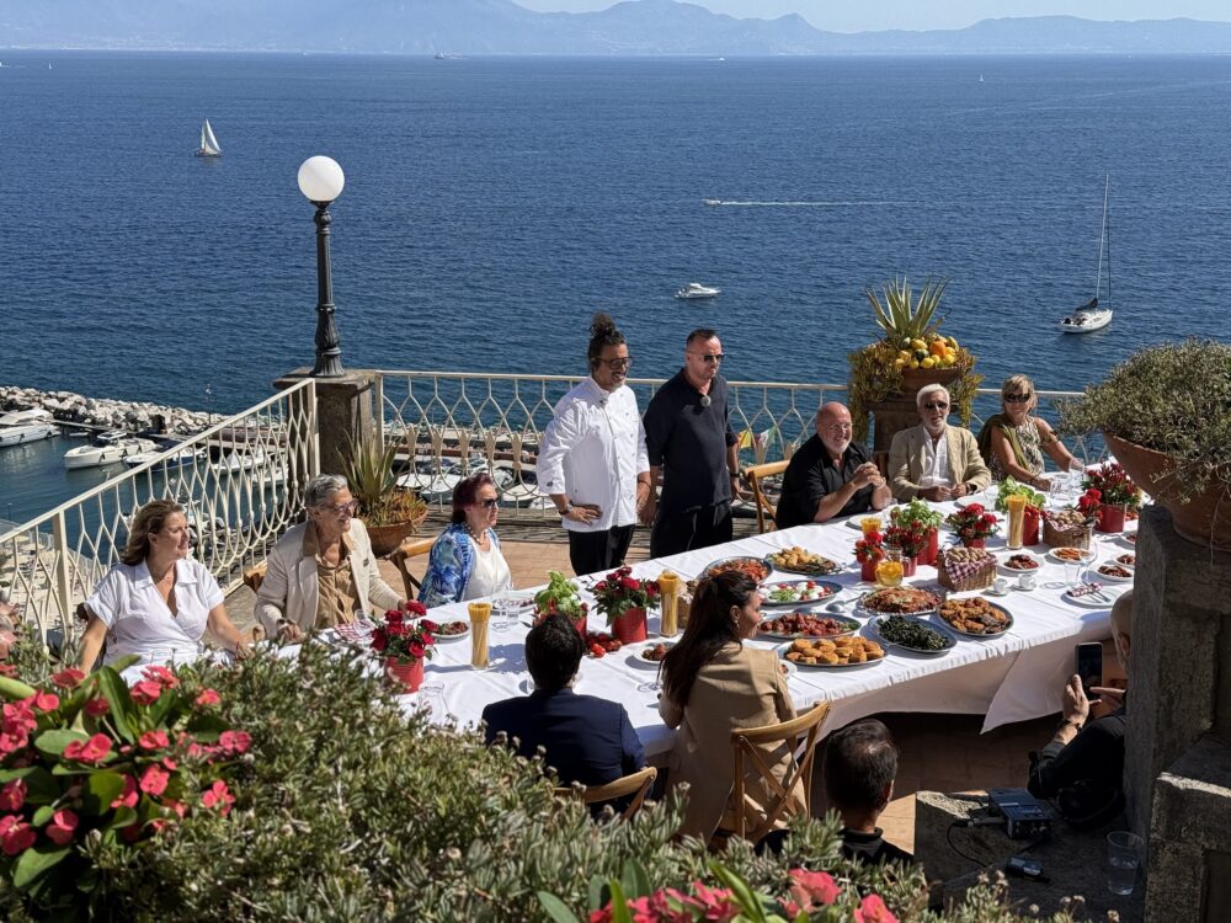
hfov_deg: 39.7
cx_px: 616
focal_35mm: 48
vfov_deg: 30.3
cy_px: 462
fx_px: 1707
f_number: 1.78
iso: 64
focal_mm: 6.76
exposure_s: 1/4329
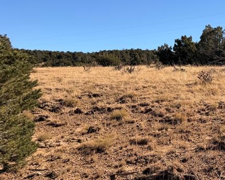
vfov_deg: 27.1
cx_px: 260
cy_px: 68
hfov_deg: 29.5
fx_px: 373
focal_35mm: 56
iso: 80
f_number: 1.78
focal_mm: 6.76
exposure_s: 1/4673
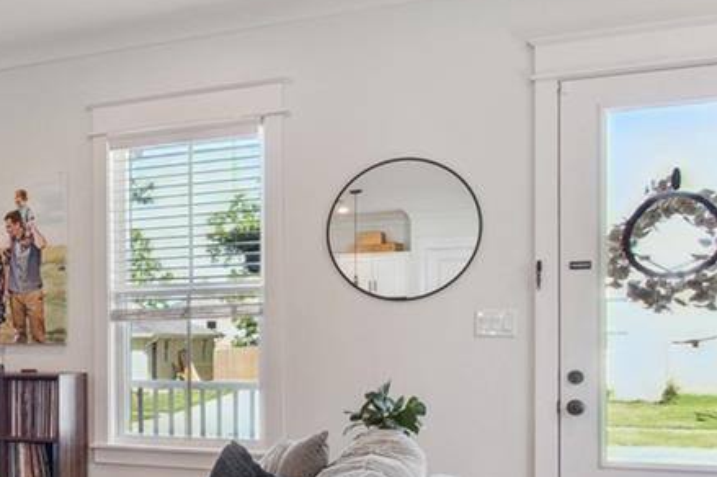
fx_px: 836
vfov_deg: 31.6
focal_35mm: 42
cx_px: 41
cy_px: 323
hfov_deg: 41.8
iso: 100
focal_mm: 12
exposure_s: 1
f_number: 11
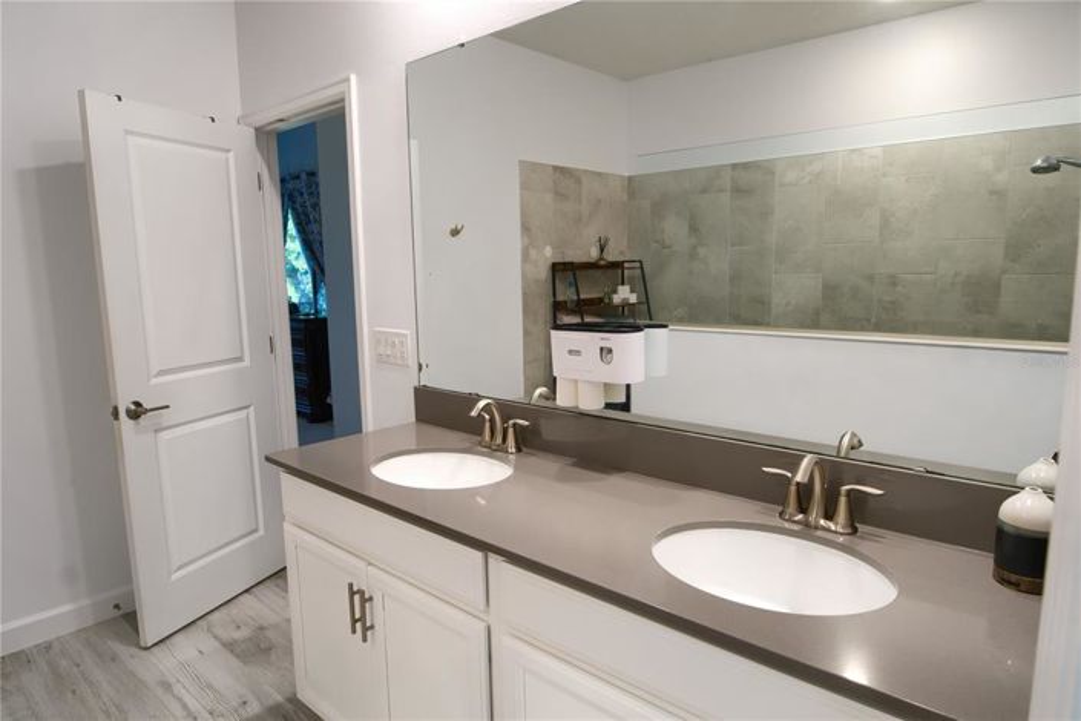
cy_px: 360
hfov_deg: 81.2
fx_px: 631
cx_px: 540
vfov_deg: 59.5
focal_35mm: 21
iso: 800
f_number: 6.7
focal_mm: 14
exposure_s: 1/10
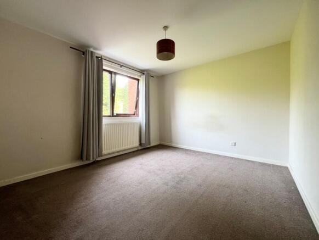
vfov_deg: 90.0
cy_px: 120
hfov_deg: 106.2
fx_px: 120
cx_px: 160
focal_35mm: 13
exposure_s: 1/99
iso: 125
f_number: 1.8
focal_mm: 1.57
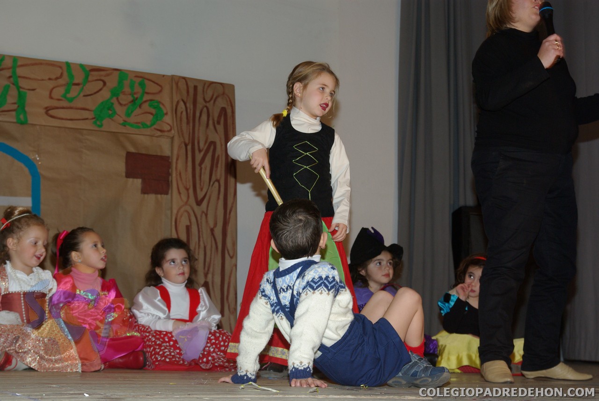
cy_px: 200
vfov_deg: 21.1
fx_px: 1075
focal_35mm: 64
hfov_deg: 31.1
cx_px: 300
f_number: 6.7
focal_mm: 43
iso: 400
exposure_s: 1/60
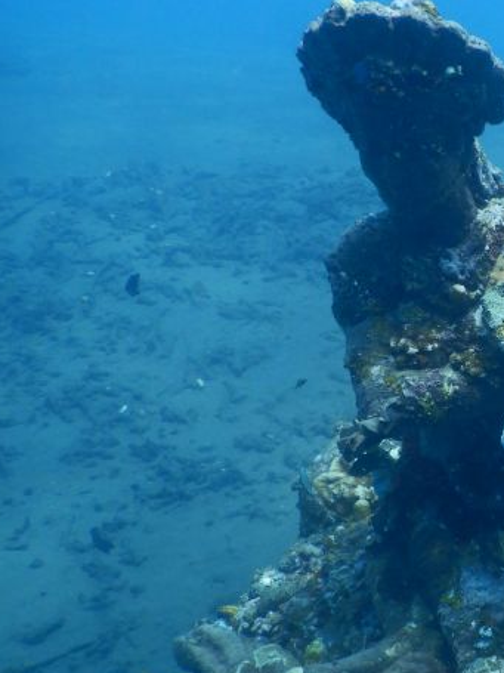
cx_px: 544
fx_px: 1049
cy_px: 354
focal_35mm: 54
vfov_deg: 35.5
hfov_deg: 25.2
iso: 125
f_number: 2.8
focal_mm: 4.3
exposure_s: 1/320
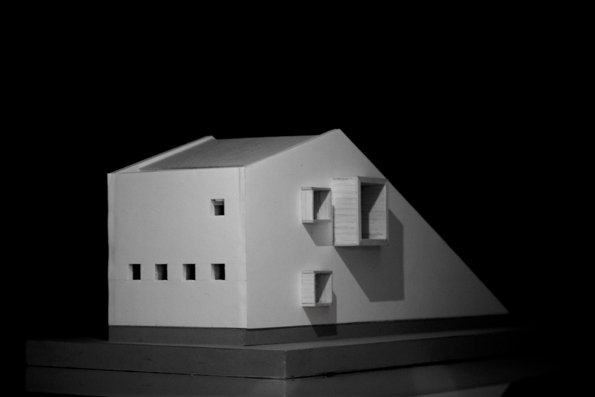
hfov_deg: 19.5
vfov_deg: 13.0
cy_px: 198
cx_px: 298
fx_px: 1735
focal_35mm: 105
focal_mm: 70
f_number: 4.5
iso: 5600
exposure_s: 1/60
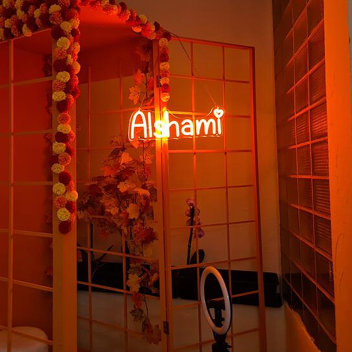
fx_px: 403
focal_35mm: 35
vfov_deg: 47.2
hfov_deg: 46.8
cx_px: 130
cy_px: 160
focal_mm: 5.4
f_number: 1.8
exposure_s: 1/50
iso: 250
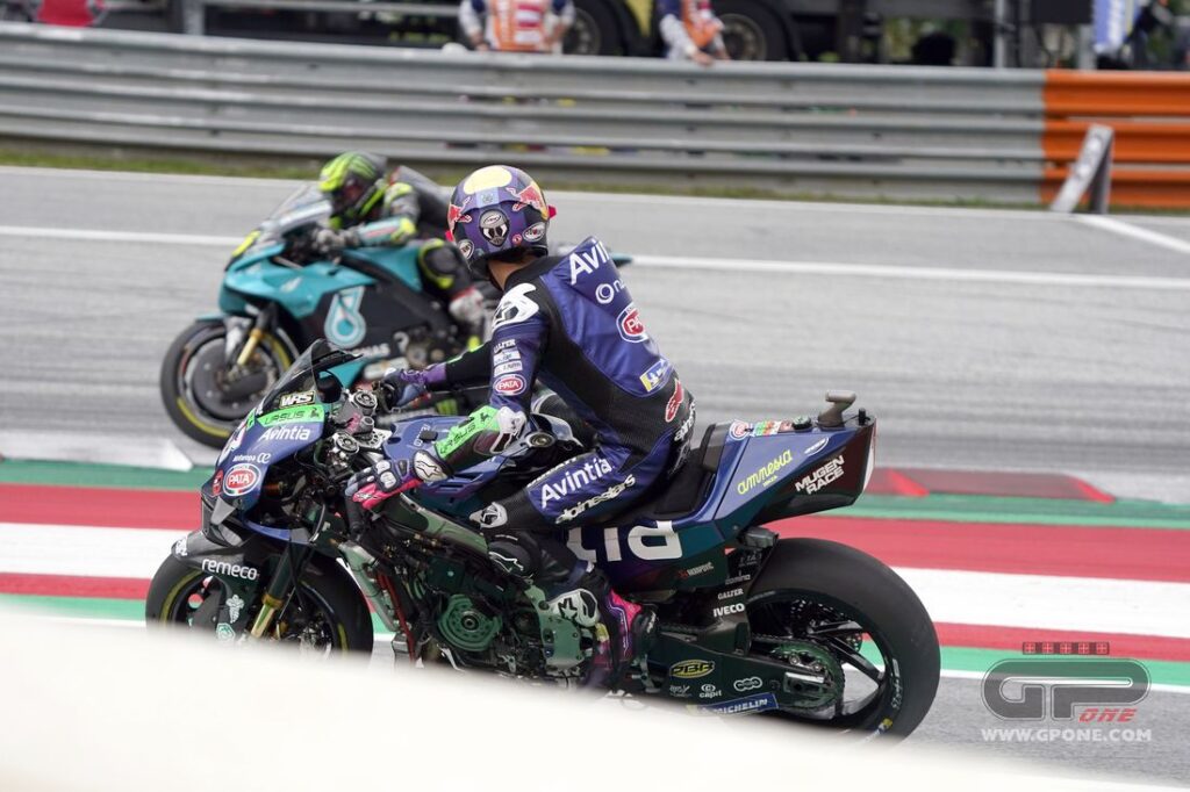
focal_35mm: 205
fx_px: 6774
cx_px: 595
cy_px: 396
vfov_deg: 6.7
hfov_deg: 10.0
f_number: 5.6
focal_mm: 205
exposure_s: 1/1600
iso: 800
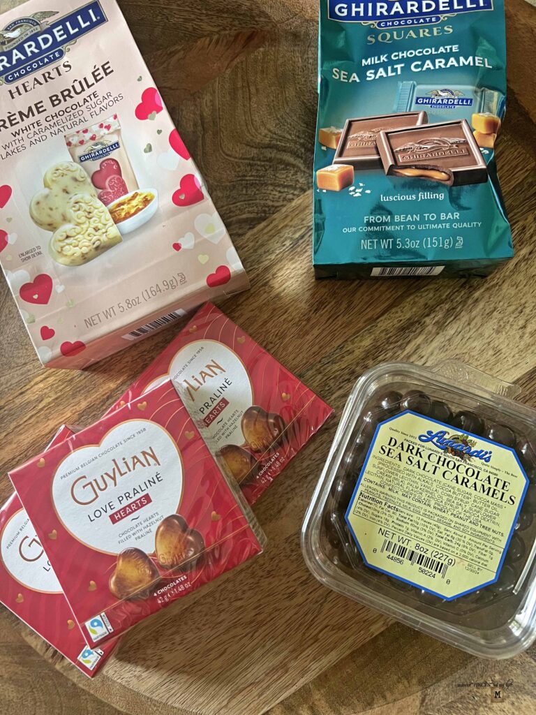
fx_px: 537
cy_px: 358
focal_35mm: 26
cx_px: 268
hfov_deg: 53.1
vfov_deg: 67.3
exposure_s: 1/60
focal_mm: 5.7
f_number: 1.5
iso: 250
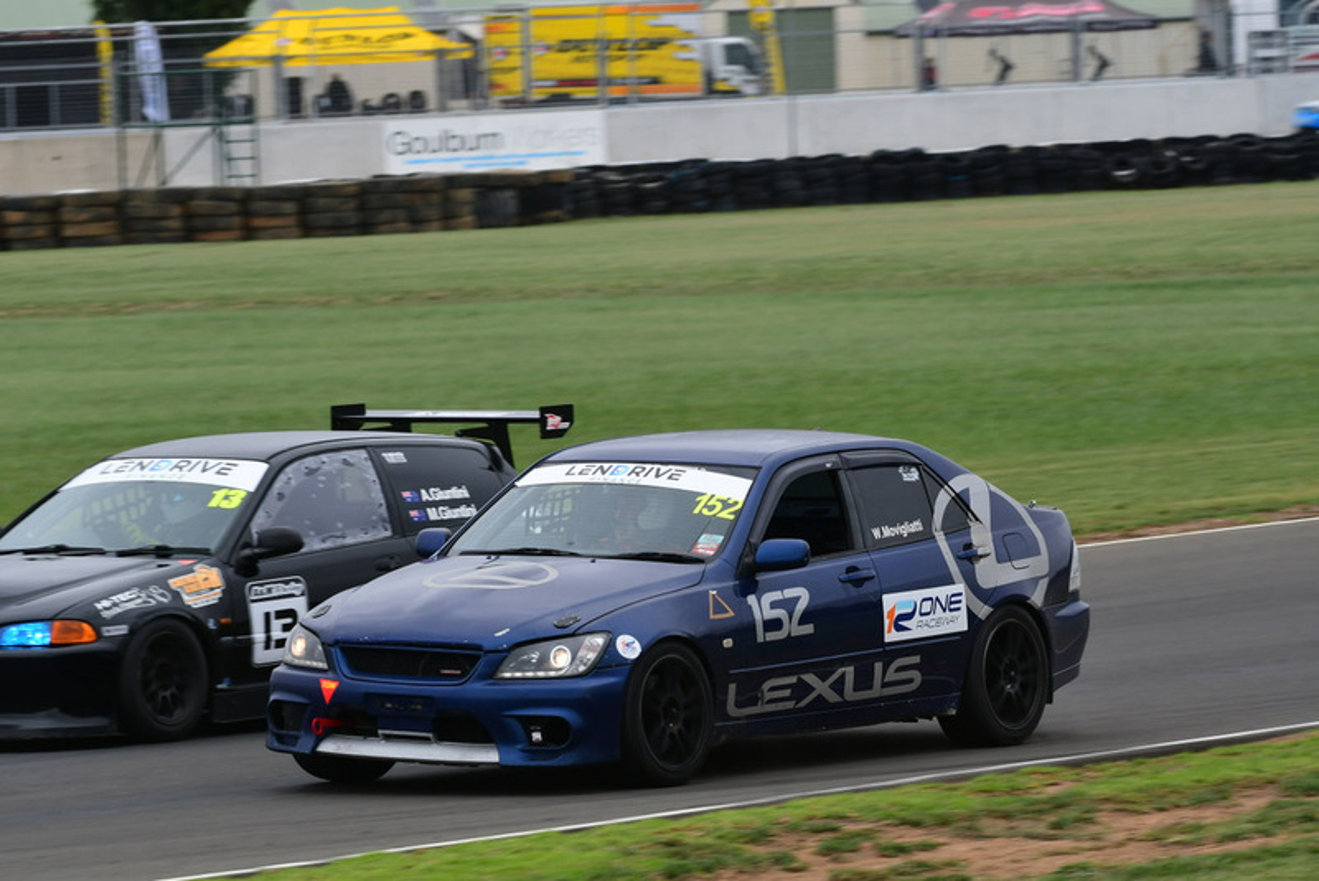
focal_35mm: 315
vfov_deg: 4.4
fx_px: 11545
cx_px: 660
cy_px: 440
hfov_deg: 6.5
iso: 320
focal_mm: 210
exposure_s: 1/320
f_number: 10
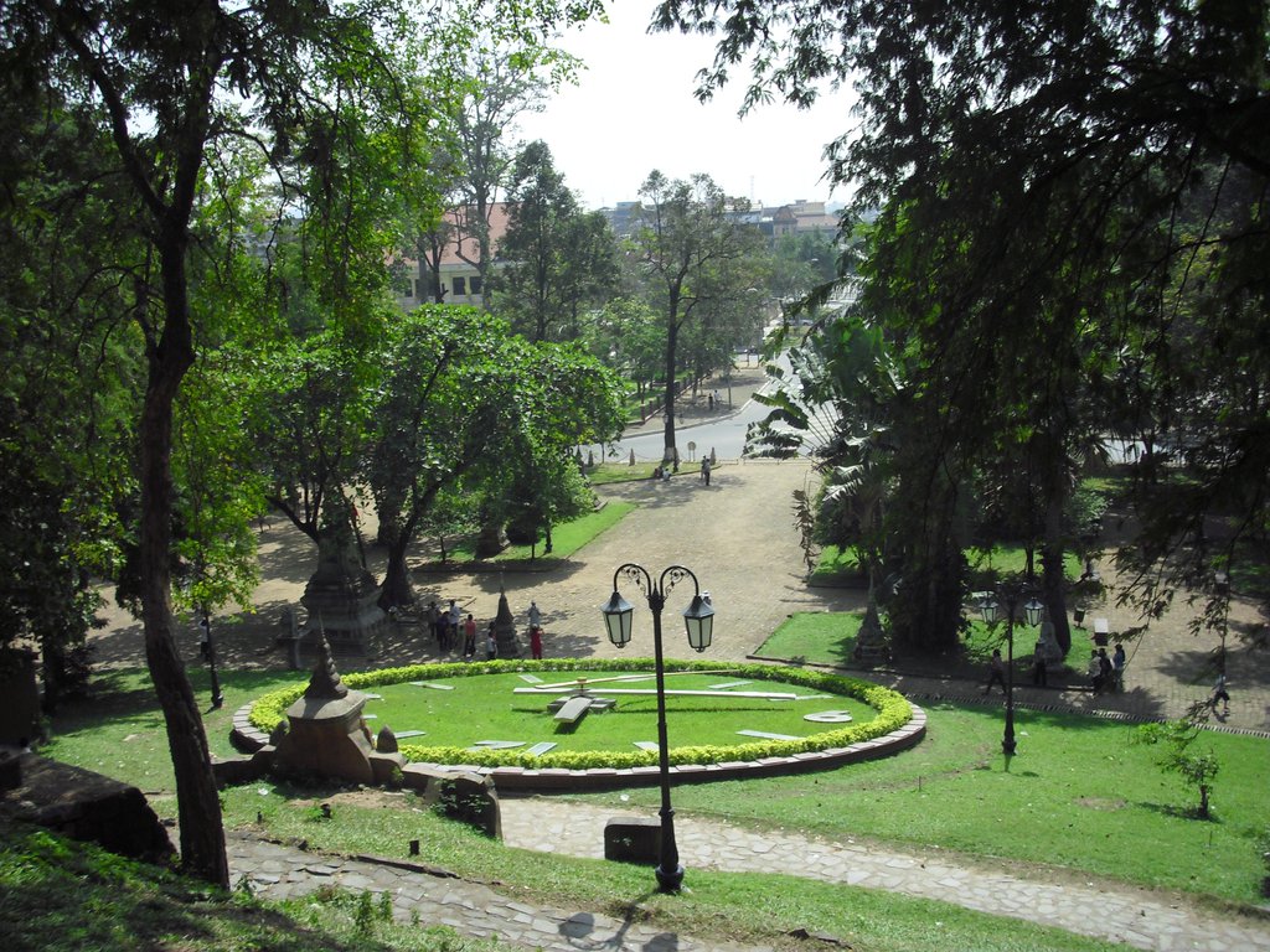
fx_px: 1394
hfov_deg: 49.0
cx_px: 635
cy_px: 476
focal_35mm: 38
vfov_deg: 37.7
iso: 100
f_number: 8
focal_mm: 6.2
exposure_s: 1/200
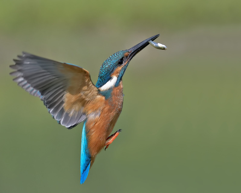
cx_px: 123
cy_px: 96
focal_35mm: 423
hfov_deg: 4.6
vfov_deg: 3.7
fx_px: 3017
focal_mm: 250
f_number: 10
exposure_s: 1/3200
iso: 2000
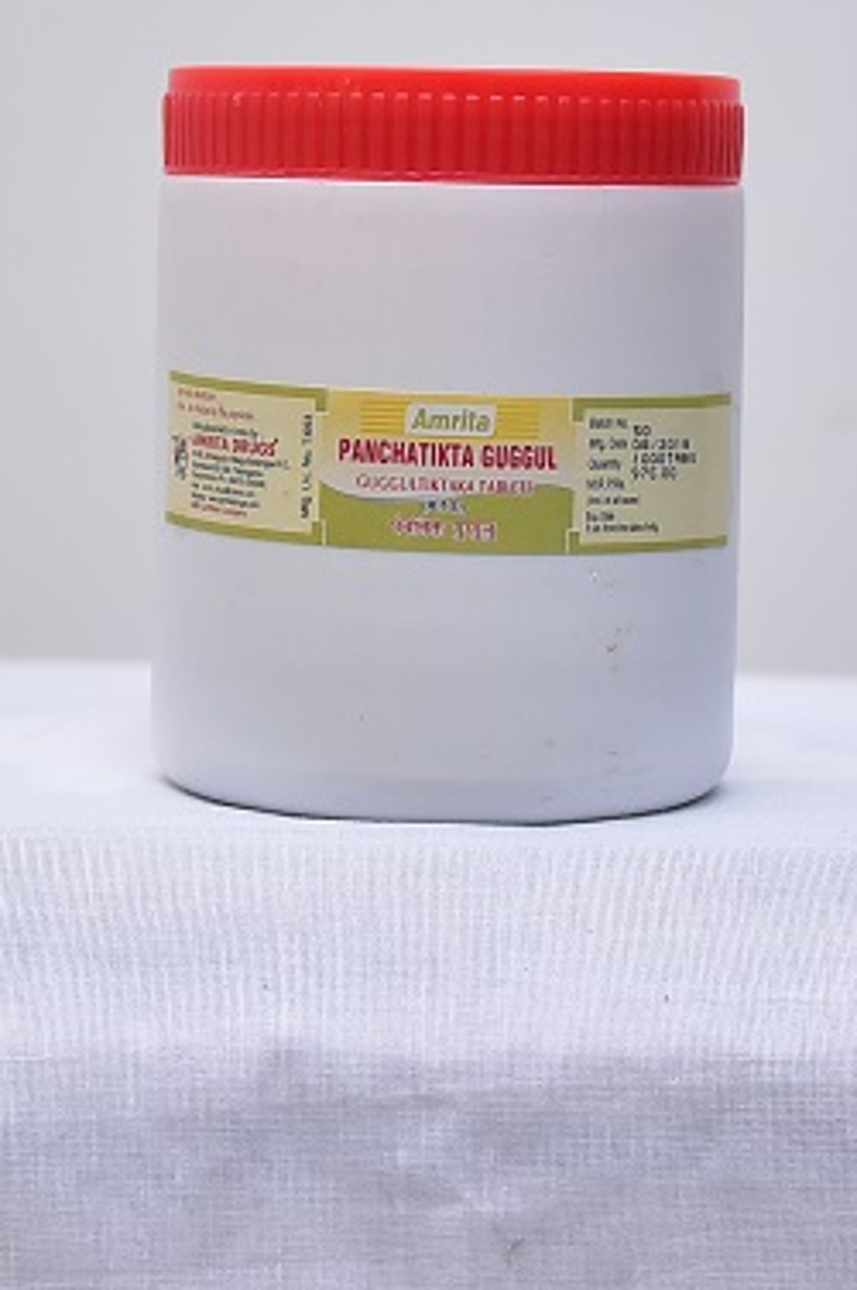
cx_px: 476
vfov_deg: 35.5
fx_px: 2003
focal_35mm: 56
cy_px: 515
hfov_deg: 24.1
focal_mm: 40
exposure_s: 1/125
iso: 1250
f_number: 4
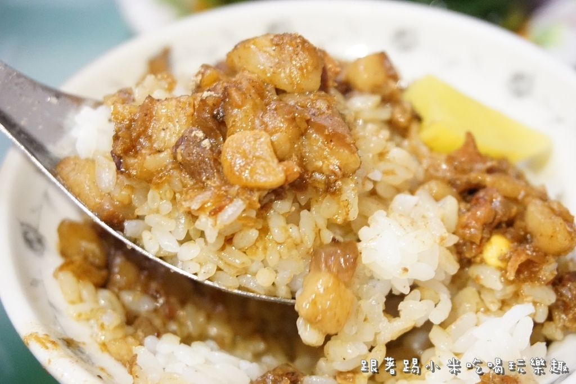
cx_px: 288
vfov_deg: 24.4
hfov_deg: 35.9
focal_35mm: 56
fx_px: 888
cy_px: 192
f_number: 5.6
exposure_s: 1/60
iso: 3200
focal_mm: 37
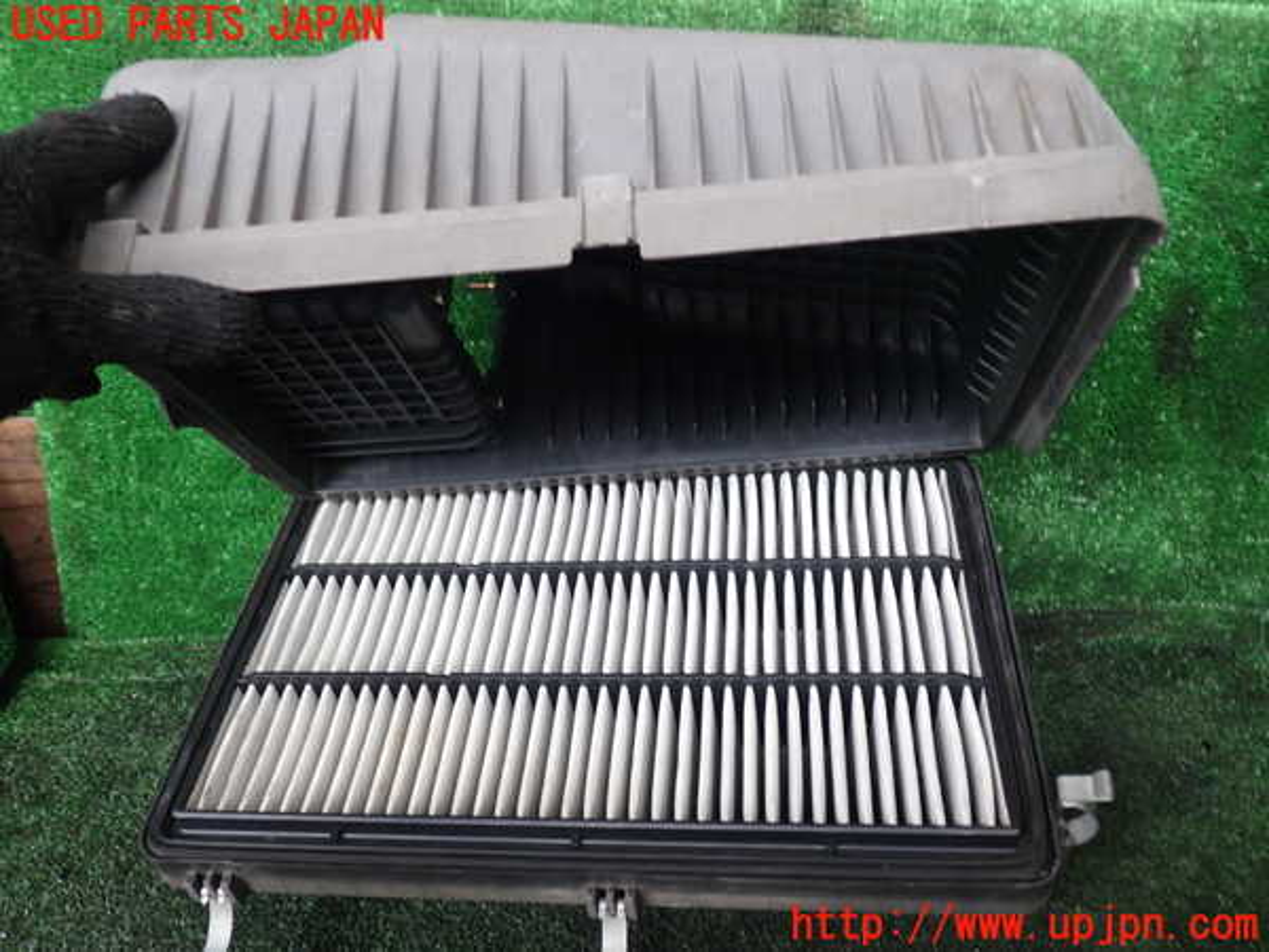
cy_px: 476
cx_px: 634
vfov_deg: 46.8
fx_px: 1100
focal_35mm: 30
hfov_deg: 60.0
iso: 200
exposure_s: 1/30
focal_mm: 5.4
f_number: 2.3
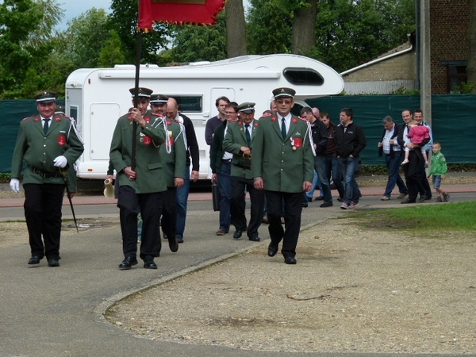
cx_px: 238
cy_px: 178
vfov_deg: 11.8
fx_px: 1733
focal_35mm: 126
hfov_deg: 15.6
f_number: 4
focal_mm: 22.6
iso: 100
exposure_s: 1/400
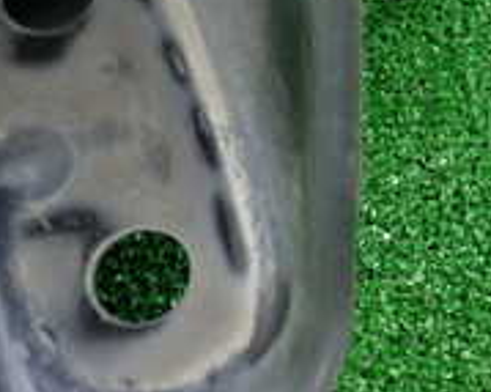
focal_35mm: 98
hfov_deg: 18.3
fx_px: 1423
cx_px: 634
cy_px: -38
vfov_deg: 15.3
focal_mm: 5.4
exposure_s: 1/30
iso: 250
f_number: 2.3
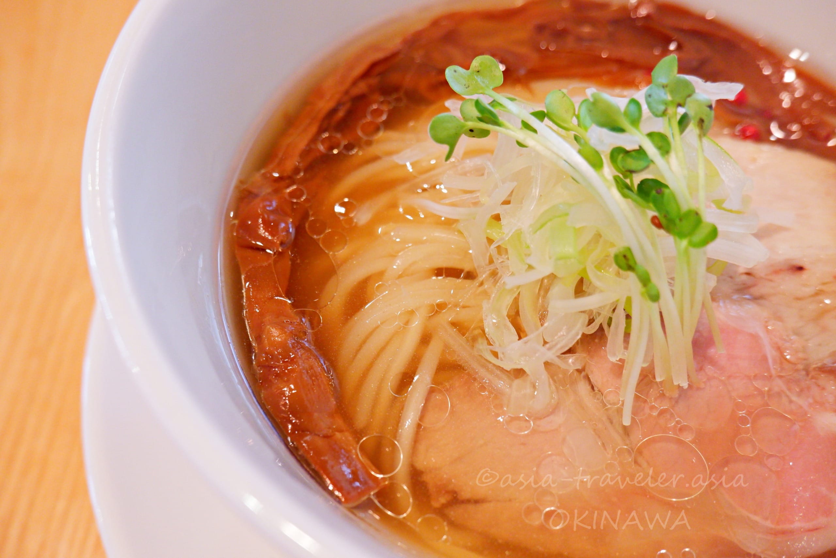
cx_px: 418
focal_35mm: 36
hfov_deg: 53.1
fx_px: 836
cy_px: 279
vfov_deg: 36.9
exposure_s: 1/50
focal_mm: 24.2
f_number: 4.4
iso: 3200
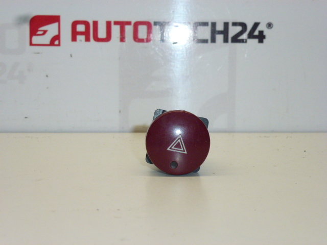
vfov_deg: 20.7
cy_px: 122
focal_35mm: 71
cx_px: 164
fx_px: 671
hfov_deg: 27.4
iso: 400
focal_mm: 12.7
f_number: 4.7
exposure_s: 1/200
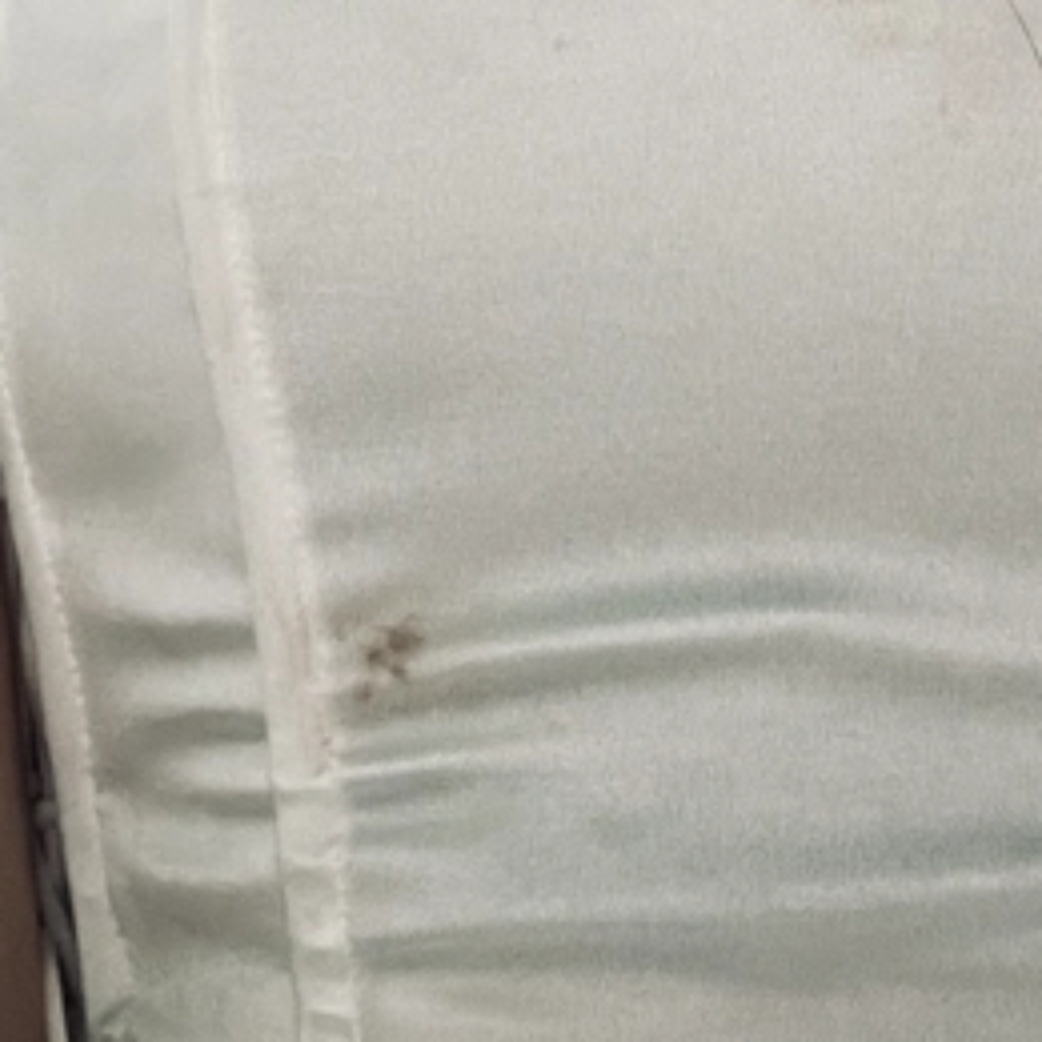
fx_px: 2214
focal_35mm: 65
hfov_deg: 26.3
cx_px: 713
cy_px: -549
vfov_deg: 21.8
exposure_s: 1/59
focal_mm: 2.71
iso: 400
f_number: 2.2
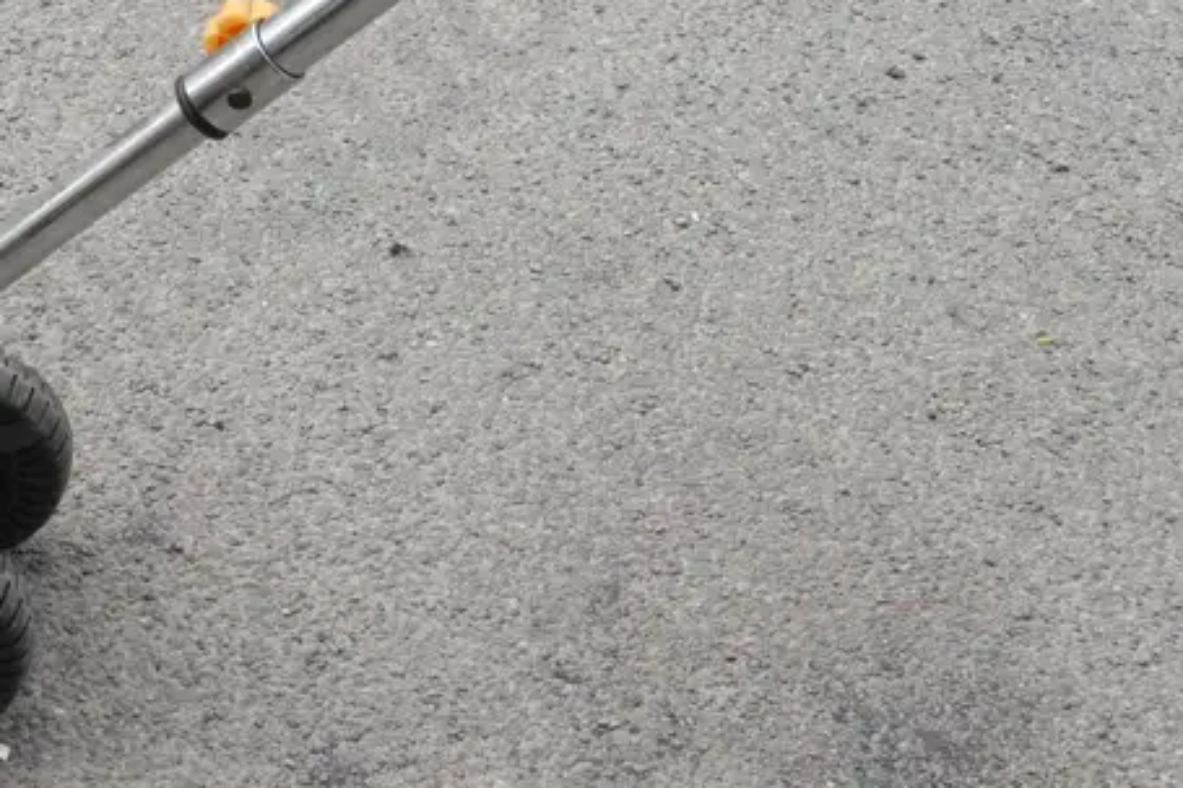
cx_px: 416
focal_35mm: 89
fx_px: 2923
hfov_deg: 22.8
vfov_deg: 15.2
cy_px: 77
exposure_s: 1/250
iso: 200
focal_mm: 19
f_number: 6.3
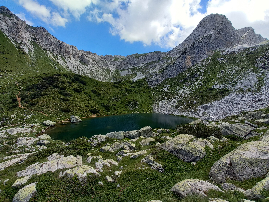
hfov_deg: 106.2
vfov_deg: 89.9
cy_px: 101
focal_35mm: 13
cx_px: 134
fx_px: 101
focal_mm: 1.42
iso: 40
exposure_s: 1/437
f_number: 2.2
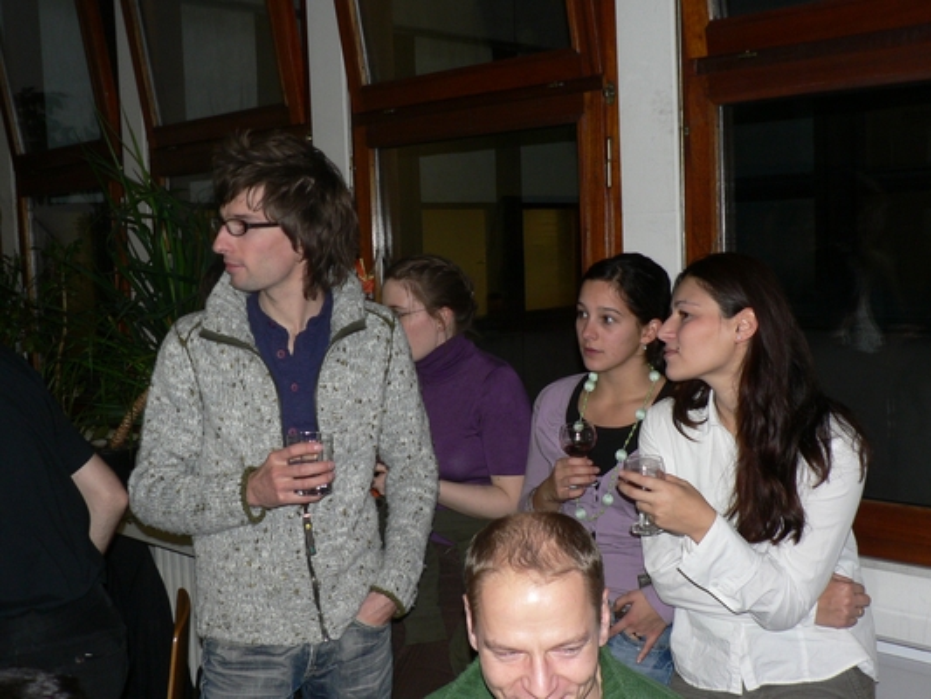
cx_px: 466
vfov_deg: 34.4
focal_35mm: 42
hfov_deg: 44.8
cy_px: 350
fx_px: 1130
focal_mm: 6.9
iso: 100
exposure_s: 1/60
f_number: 2.8
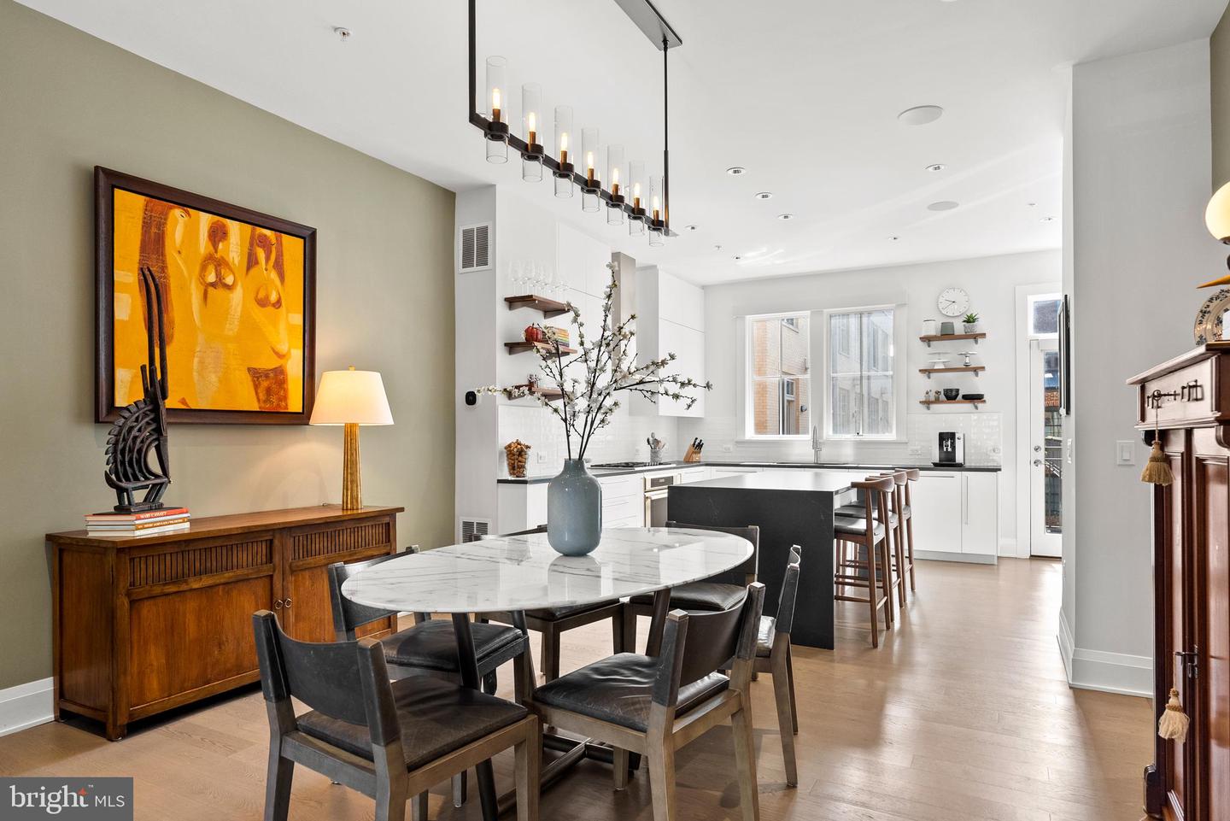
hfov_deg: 82.6
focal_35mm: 20
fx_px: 701
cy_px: 410
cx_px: 615
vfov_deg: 60.7
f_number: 5.6
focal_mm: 20.5
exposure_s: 1/25
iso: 800
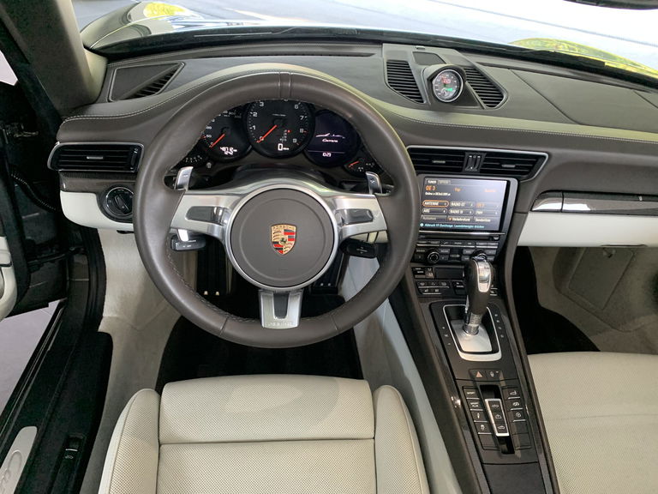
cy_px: 247
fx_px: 494
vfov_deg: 53.1
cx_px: 329
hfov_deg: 67.3
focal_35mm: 26
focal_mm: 4.25
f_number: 1.8
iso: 400
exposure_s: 1/53
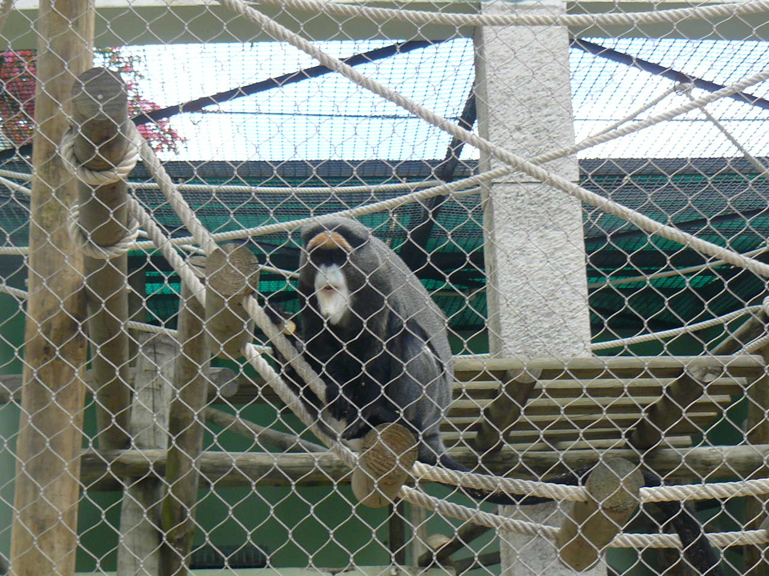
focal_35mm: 86
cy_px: 288
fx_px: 1911
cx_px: 384
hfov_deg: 22.8
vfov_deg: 17.2
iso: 100
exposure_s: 1/125
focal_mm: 9.5
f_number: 3.2
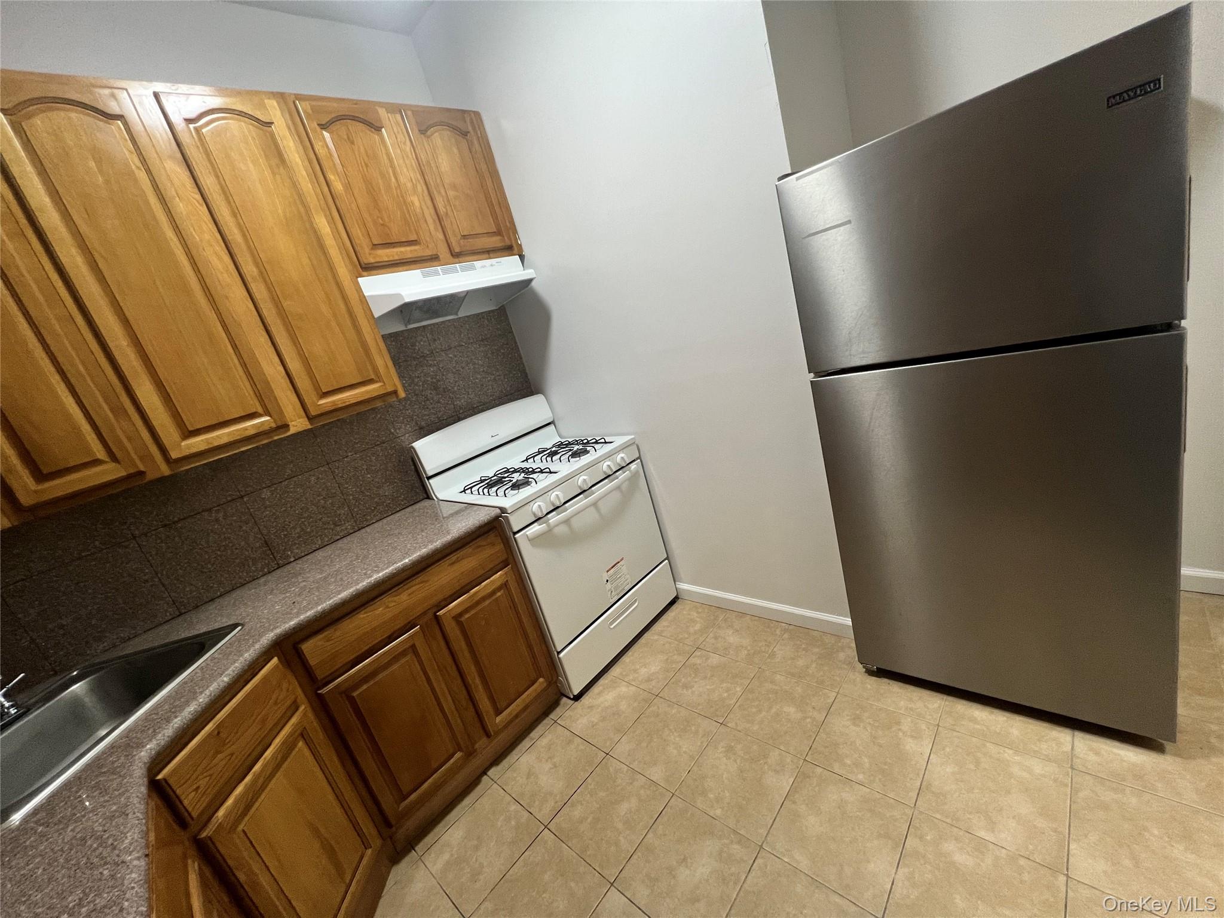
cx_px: 612
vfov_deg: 89.9
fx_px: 460
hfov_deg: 106.2
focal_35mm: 13
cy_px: 459
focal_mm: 1.57
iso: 200
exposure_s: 1/60
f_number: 1.8
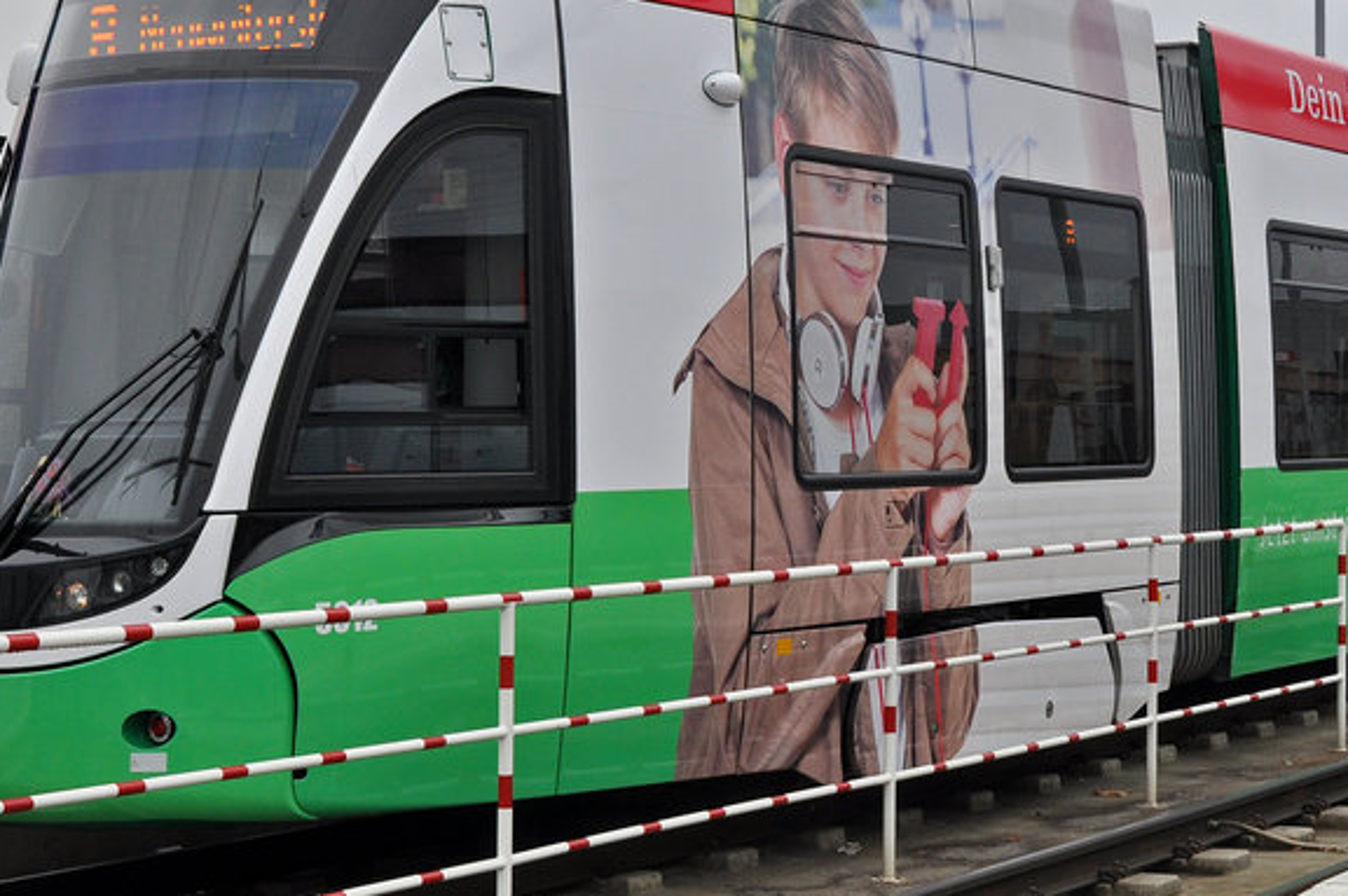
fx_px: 2806
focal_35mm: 75
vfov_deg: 17.9
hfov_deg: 26.8
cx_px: 964
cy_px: 123
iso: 320
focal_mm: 24
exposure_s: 1/250
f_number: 8
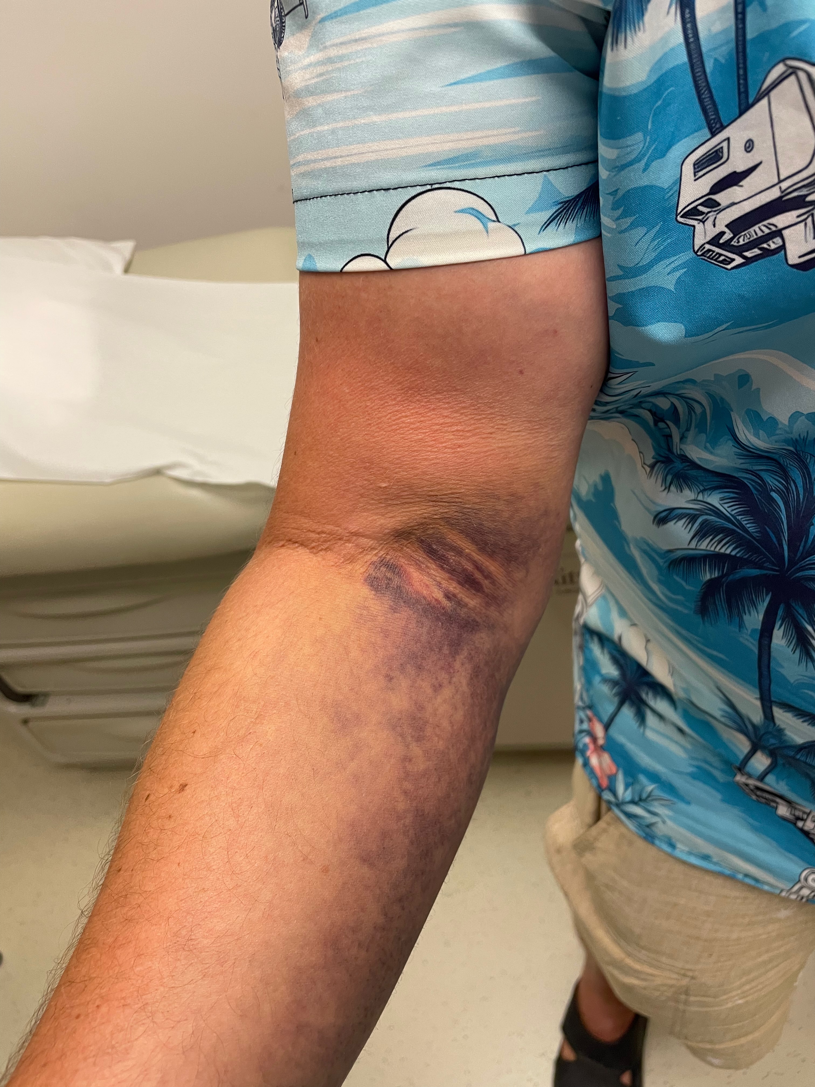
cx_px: 408
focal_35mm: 26
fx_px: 816
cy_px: 544
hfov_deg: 53.1
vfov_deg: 67.3
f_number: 1.6
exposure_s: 1/60
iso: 100
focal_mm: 4.2
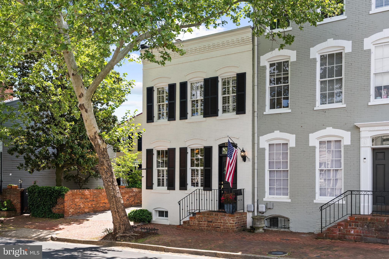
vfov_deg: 37.9
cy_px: 130
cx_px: 194
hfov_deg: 54.4
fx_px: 378
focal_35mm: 35
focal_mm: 35
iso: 200
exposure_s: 1/500
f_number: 5
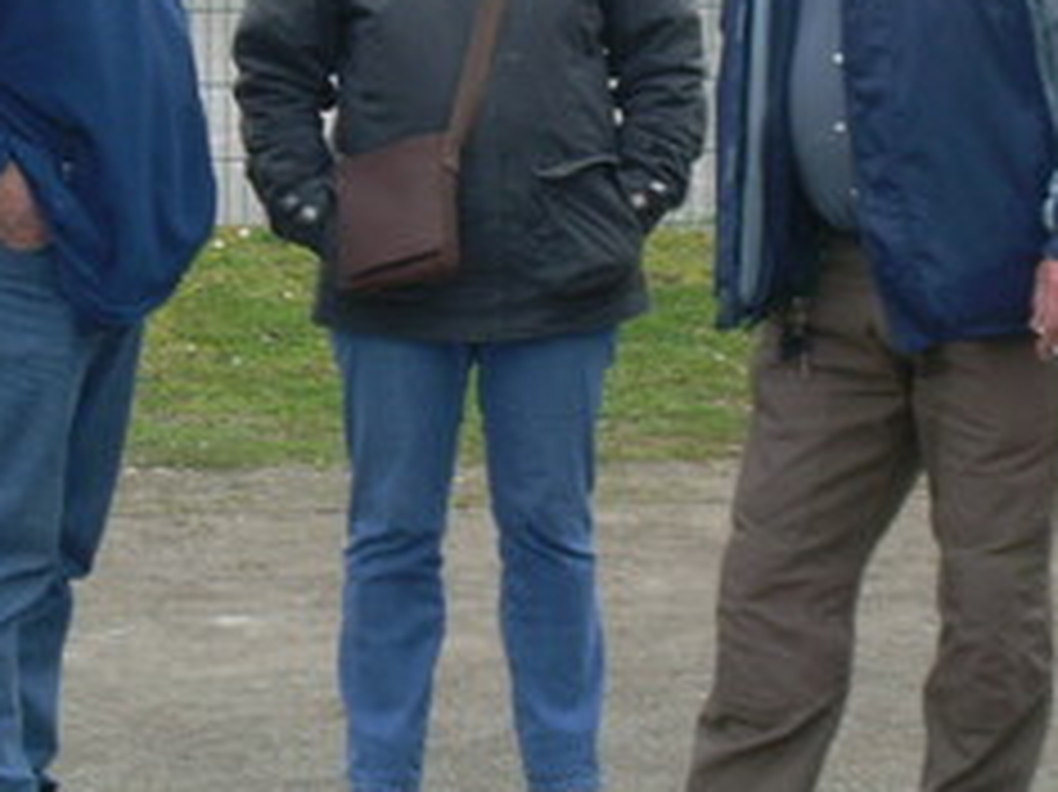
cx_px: 567
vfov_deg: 8.0
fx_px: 5621
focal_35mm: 184
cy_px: 99
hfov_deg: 10.8
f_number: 4.3
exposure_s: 1/60
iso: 50
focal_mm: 15.3
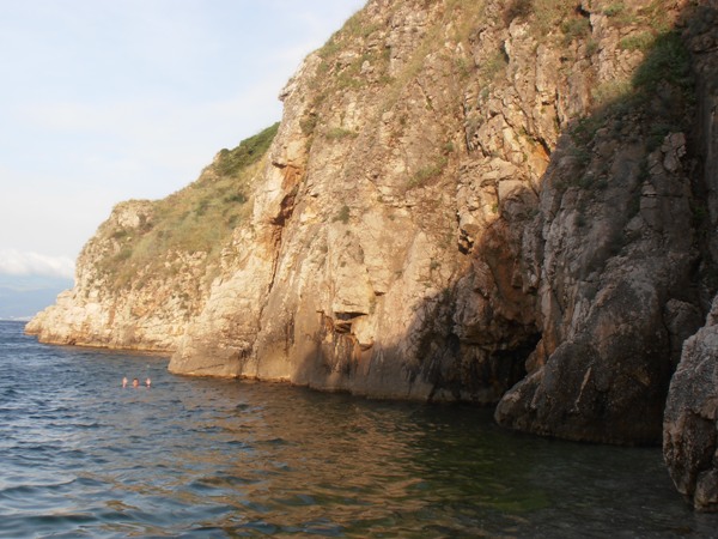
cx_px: 359
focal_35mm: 44
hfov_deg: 42.9
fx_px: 913
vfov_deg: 32.9
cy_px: 270
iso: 80
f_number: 11
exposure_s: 1/50
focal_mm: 7.87
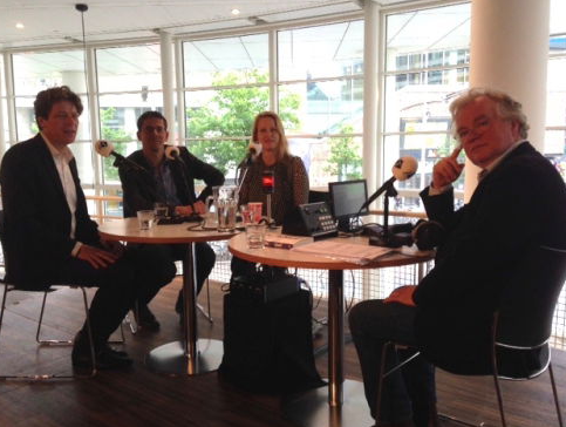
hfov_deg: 53.9
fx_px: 557
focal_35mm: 34
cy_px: 218
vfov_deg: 41.9
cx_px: 279
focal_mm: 4.12
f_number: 2.4
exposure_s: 1/120
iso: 80
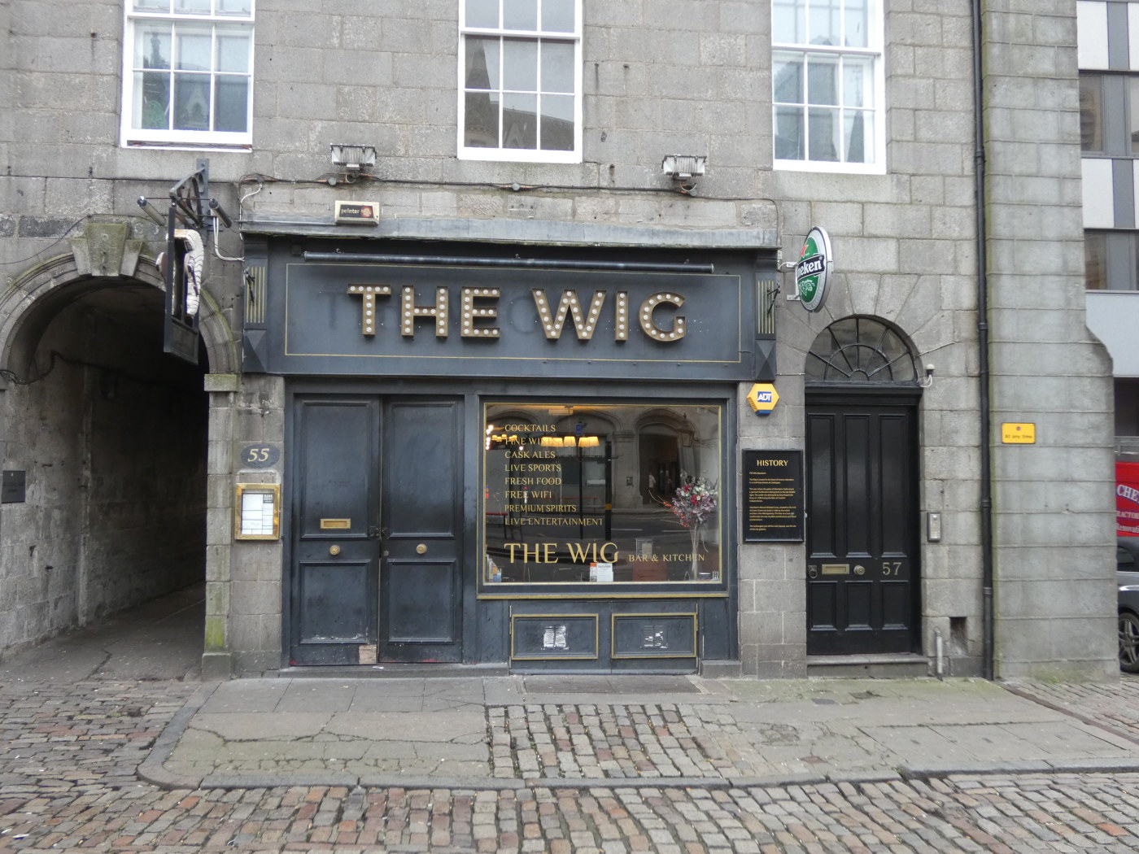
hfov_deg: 58.4
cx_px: 570
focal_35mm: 31
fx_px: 1020
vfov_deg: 45.4
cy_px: 427
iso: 250
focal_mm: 5.5
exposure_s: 1/80
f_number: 3.3
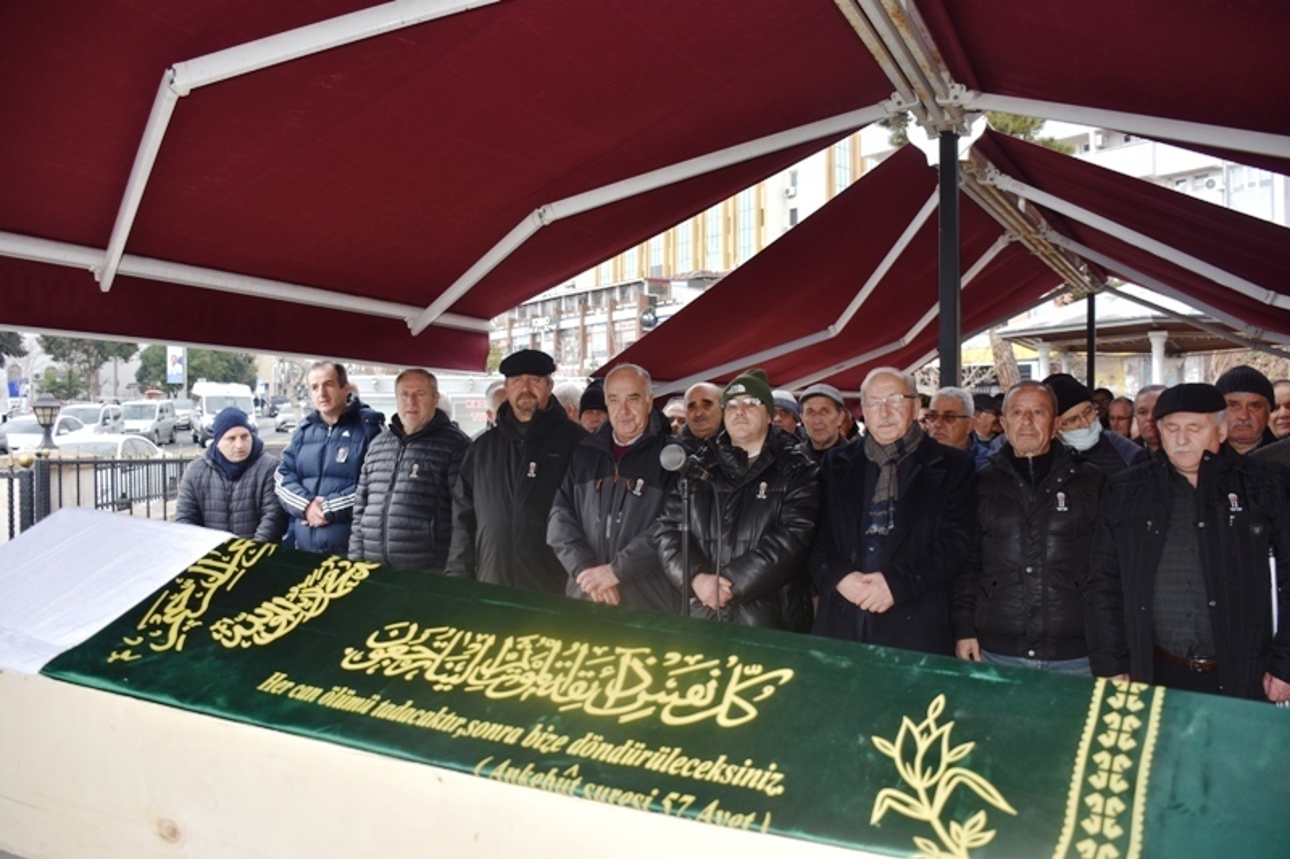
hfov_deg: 67.4
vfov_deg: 47.9
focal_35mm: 27
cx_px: 645
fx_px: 967
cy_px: 430
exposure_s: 1/250
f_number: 3.5
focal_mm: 18
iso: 160
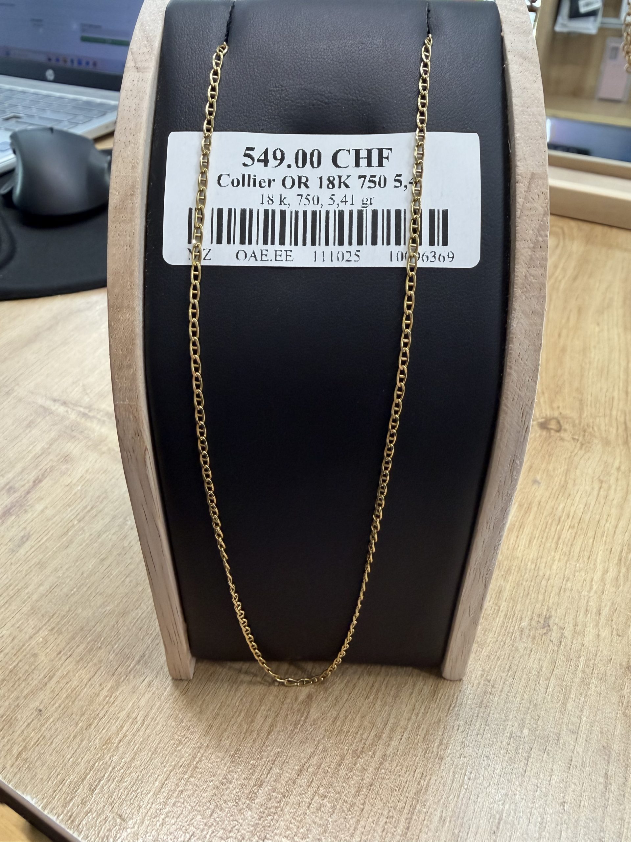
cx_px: 316
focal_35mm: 24
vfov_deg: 71.6
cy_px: 421
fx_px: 583
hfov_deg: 56.8
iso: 250
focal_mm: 2.22
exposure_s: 1/100
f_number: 2.2
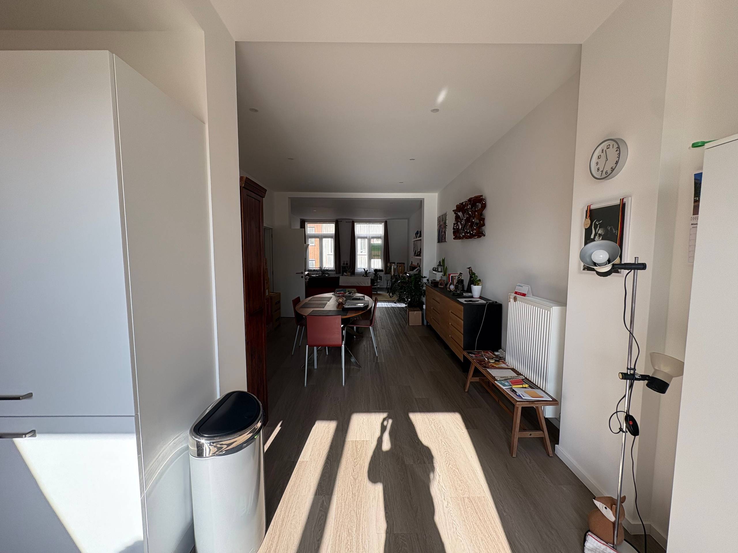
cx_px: 369
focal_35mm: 14
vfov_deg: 85.7
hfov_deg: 102.1
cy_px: 276
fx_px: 298
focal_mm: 2.22
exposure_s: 1/188
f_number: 2.2
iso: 64
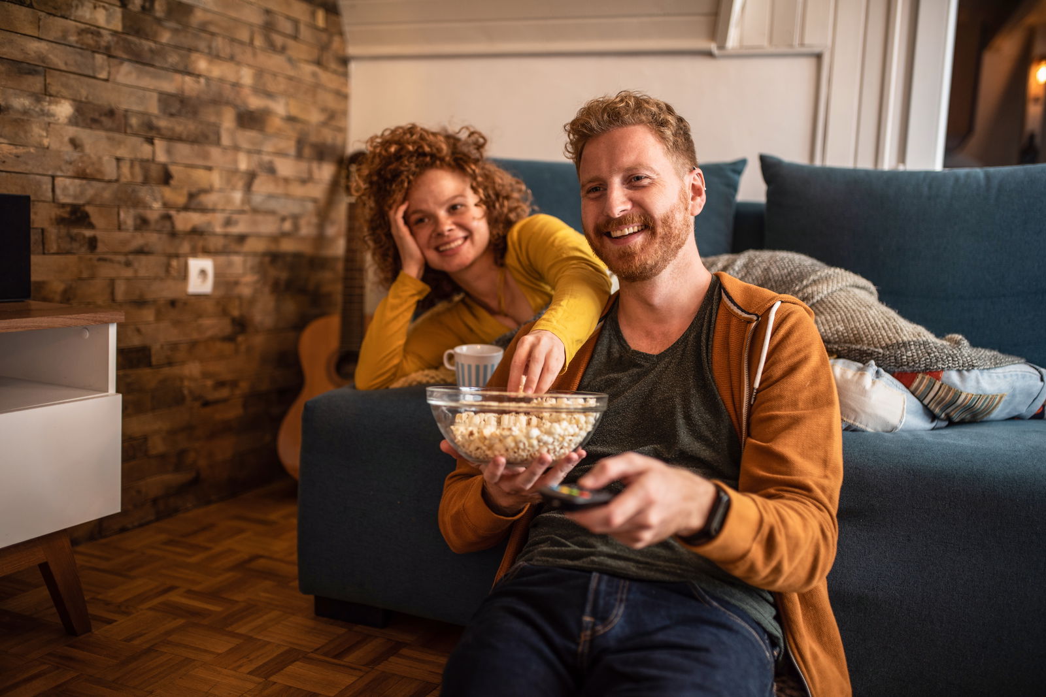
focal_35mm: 35
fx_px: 1017
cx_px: 523
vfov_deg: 37.9
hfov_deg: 54.4
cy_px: 348
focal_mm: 35
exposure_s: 1/60
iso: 100
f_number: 1.4
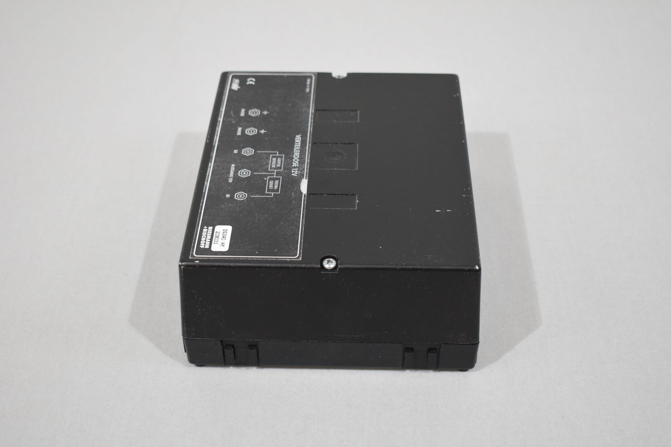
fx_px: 997
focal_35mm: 54
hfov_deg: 37.2
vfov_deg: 25.3
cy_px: 223
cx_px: 341
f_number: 4.5
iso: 800
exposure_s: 1/125
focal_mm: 35
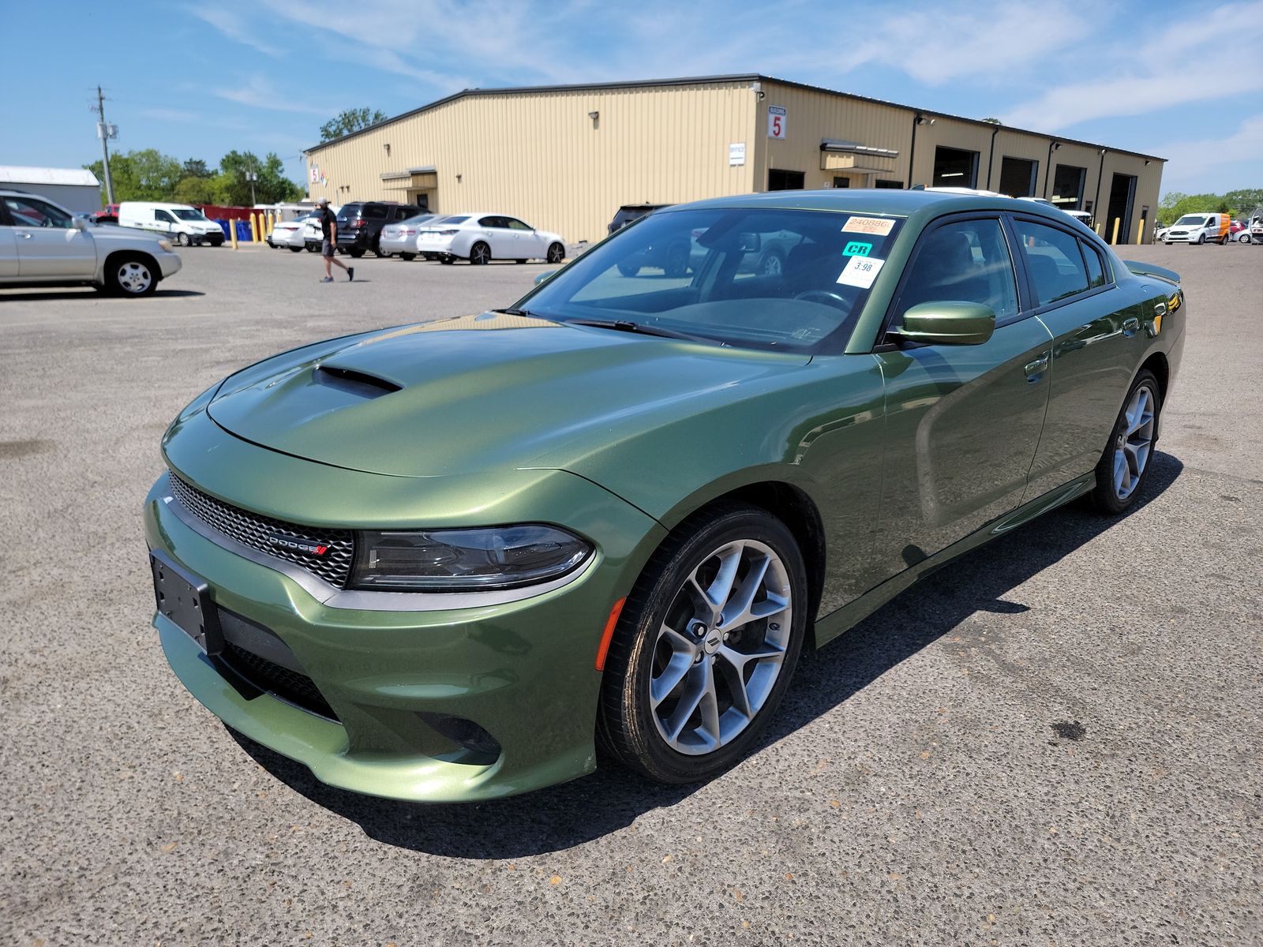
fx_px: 876
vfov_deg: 56.8
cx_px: 632
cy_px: 474
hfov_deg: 71.6
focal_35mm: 24
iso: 50
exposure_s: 1/885
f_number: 1.8
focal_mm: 6.7
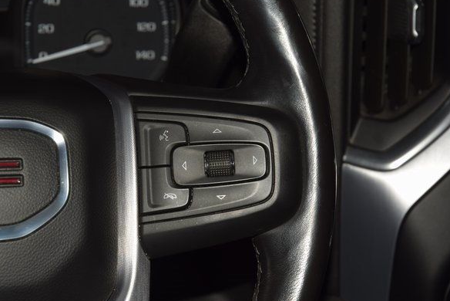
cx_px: 222
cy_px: 155
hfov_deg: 17.8
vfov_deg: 11.9
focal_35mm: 115
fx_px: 1438
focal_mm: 70
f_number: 8
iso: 100
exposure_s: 1/125
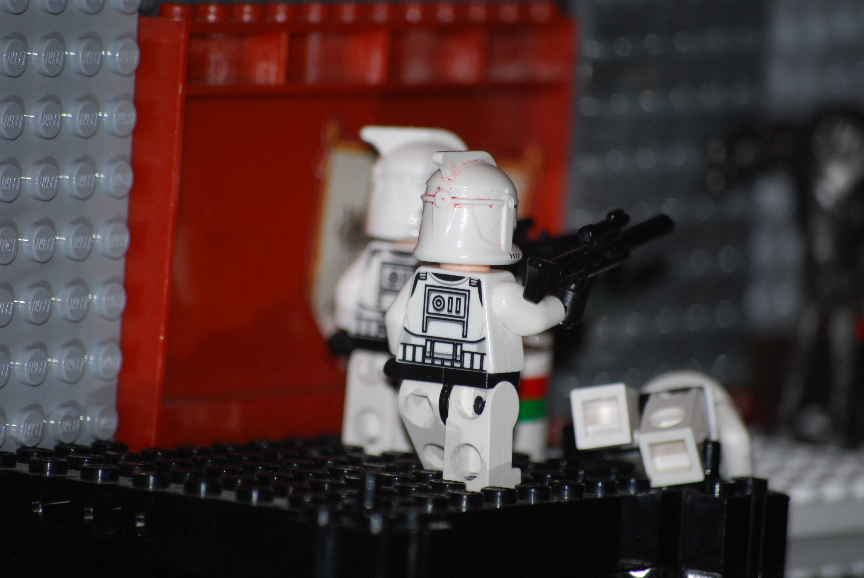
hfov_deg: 6.9
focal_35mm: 300
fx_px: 7209
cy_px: 289
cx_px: 432
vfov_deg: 4.6
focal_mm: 200
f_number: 5.6
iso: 800
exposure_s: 1/200
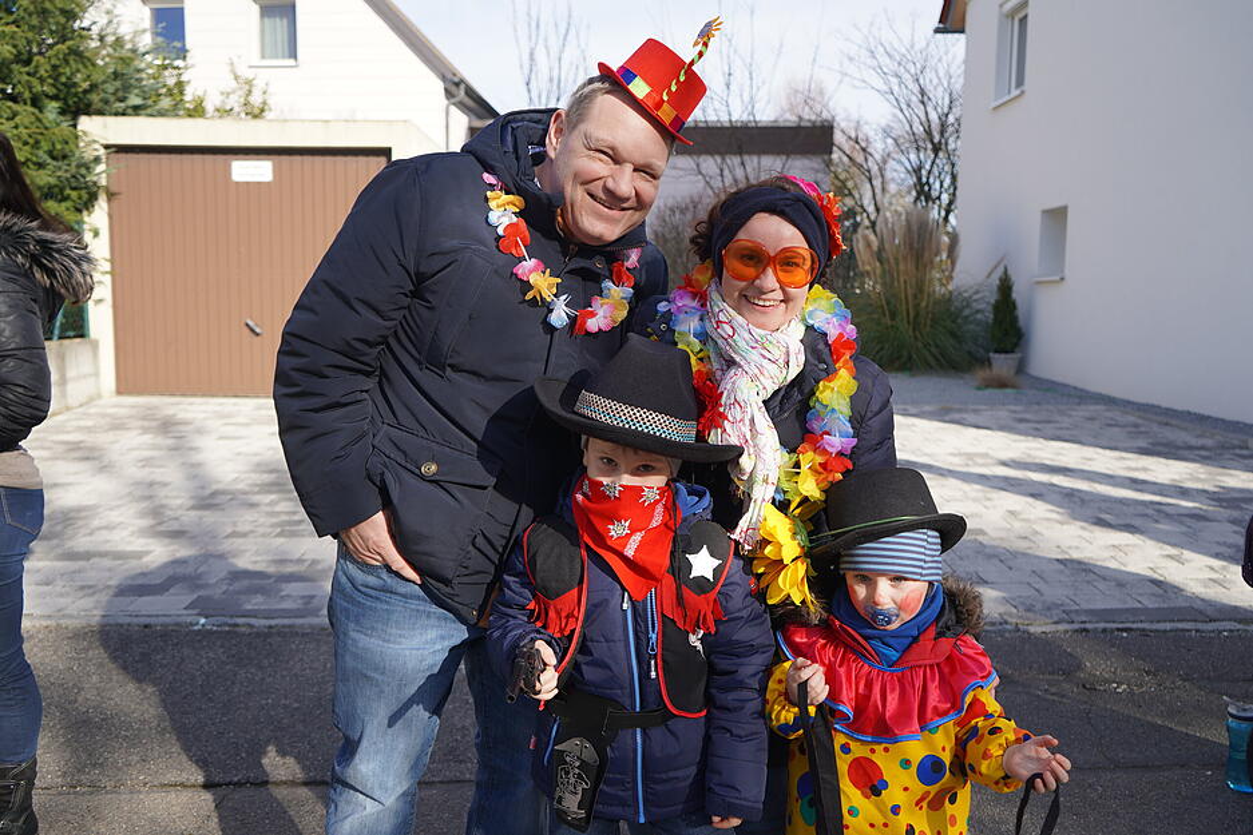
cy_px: 418
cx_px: 626
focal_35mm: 28
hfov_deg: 65.5
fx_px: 975
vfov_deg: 46.4
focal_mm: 28
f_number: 4.5
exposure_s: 1/400
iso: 100
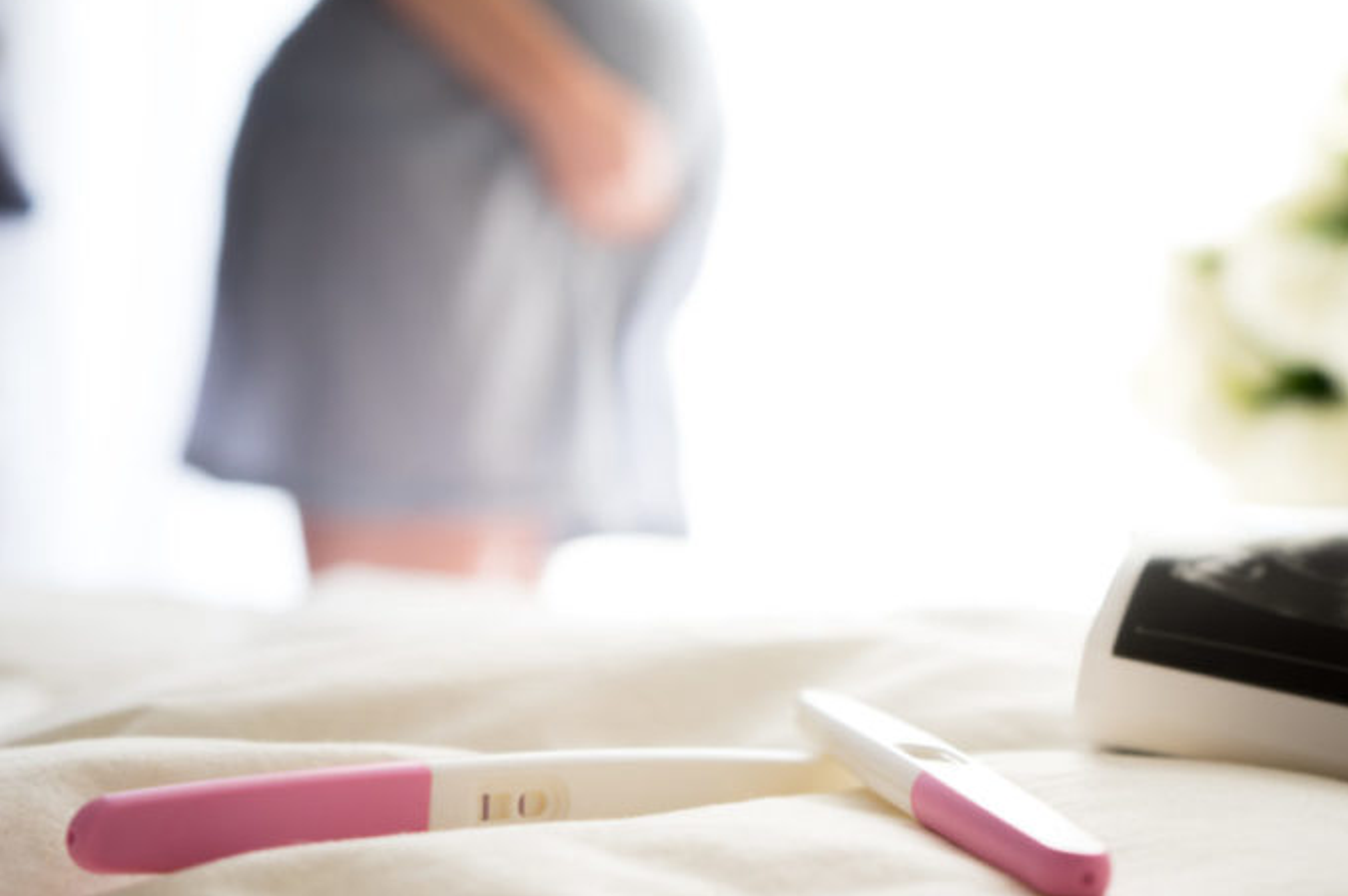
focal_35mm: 51
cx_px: 797
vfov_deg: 26.4
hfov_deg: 38.8
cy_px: 456
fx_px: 1908
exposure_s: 1/15
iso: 250
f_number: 4.5
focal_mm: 43
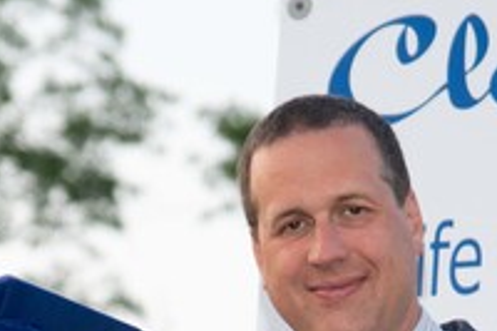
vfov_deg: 2.9
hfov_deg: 4.4
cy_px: 602
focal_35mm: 465
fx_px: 6414
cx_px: 263
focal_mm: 116
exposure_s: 1/160
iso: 800
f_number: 7.1
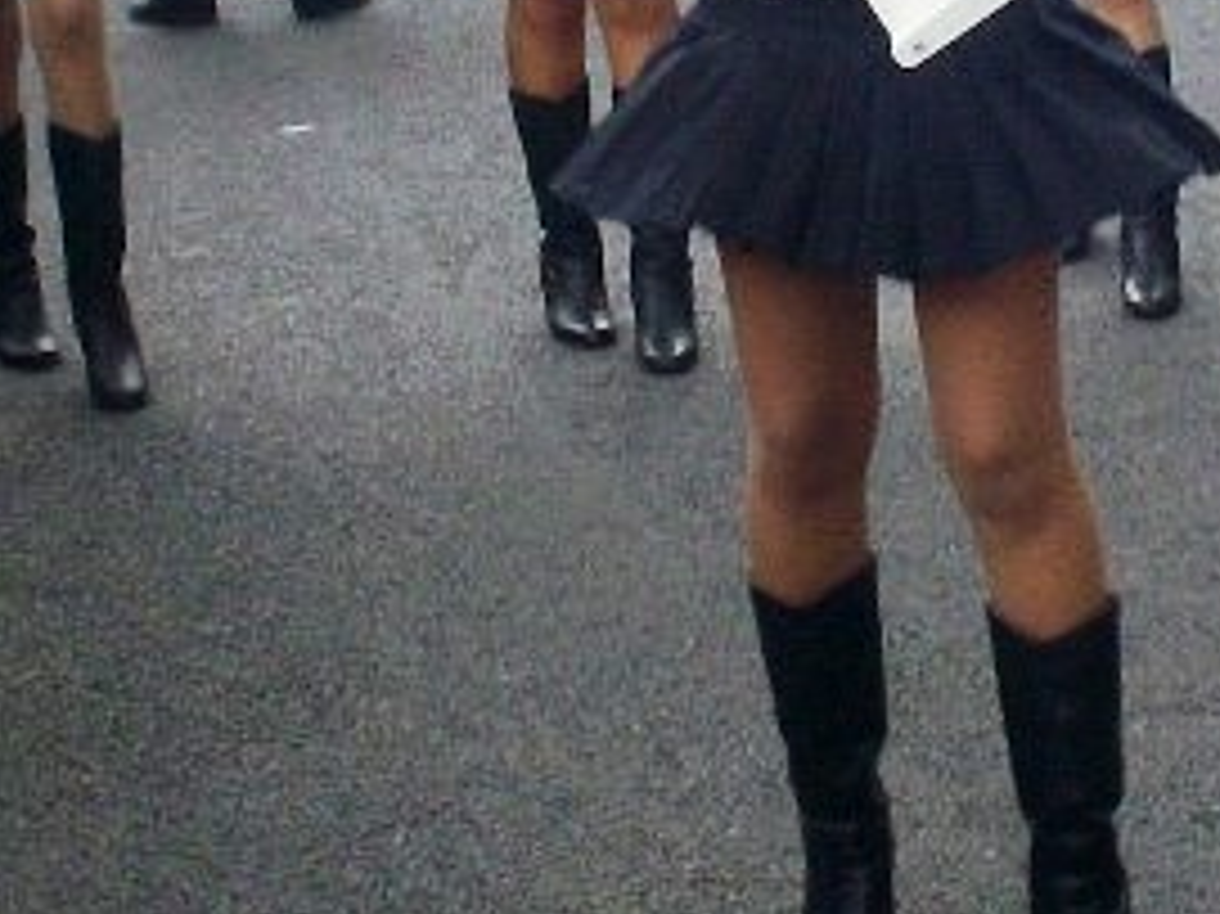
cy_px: -212
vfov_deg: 10.7
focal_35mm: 136
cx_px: 1004
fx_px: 4791
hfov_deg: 14.4
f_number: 4.5
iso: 100
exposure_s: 1/113
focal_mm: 6
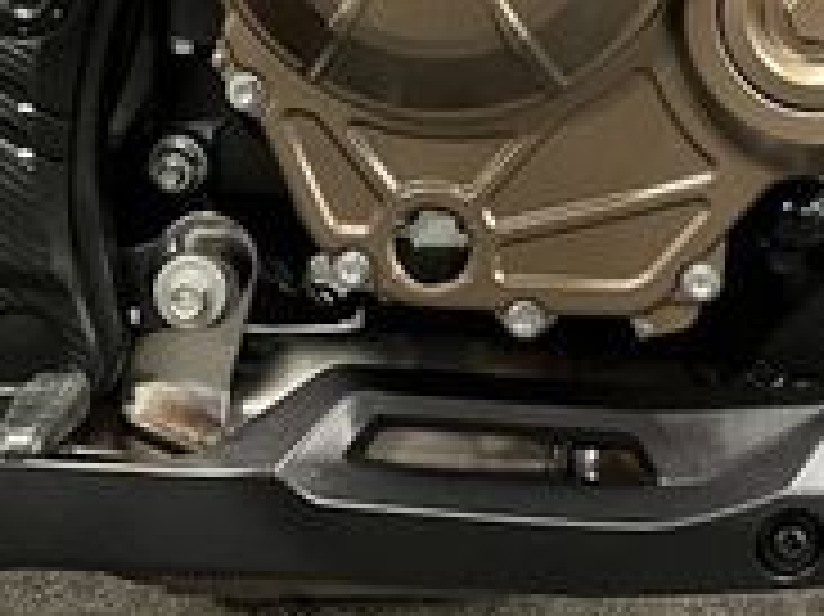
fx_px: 2165
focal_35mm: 91
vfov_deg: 14.5
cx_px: 495
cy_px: -436
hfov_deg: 21.5
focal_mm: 5.1
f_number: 1.6
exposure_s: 1/33
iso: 400
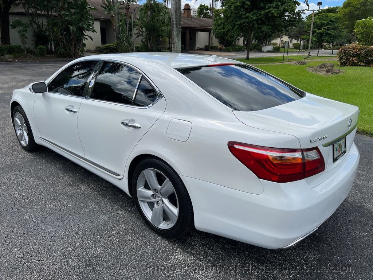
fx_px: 280
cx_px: 186
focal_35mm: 26
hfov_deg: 67.3
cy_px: 140
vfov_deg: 53.1
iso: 50
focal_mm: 5.7
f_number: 1.5
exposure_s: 1/4630
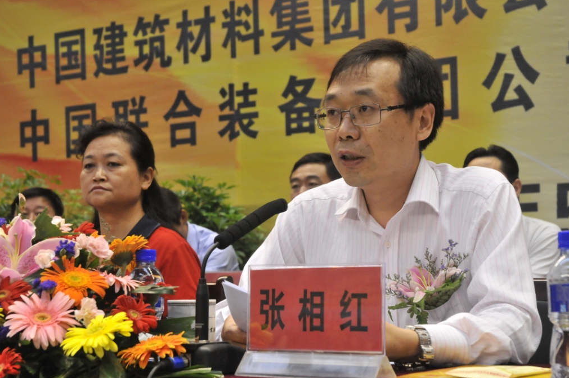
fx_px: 1199
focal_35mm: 76
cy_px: 188
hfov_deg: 26.7
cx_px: 283
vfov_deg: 17.9
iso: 1250
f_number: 6.3
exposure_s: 1/125
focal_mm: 50
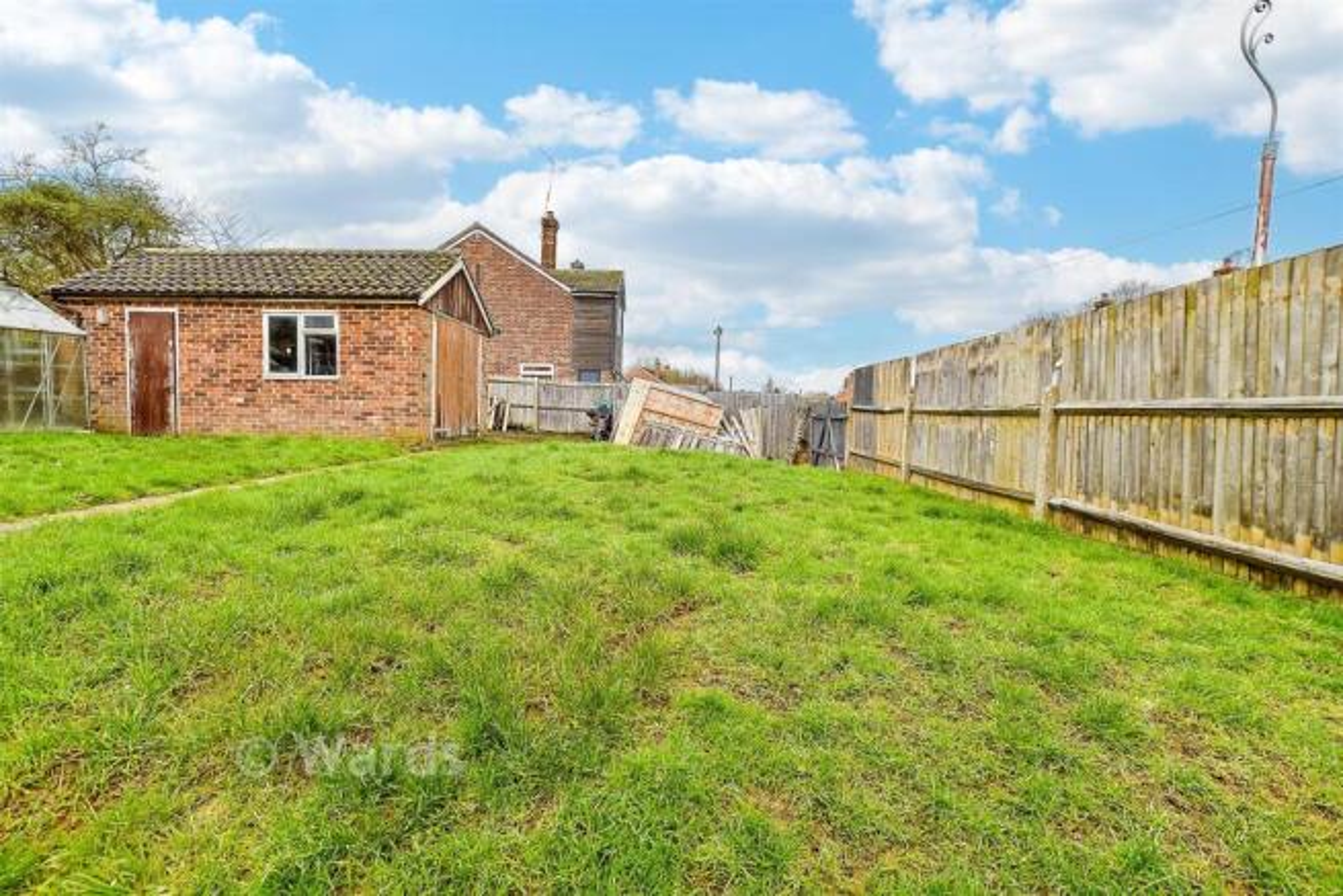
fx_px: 933
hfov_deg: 71.5
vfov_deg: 51.3
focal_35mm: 25
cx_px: 672
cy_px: 448
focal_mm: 17
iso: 160
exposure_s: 1/160
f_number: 8
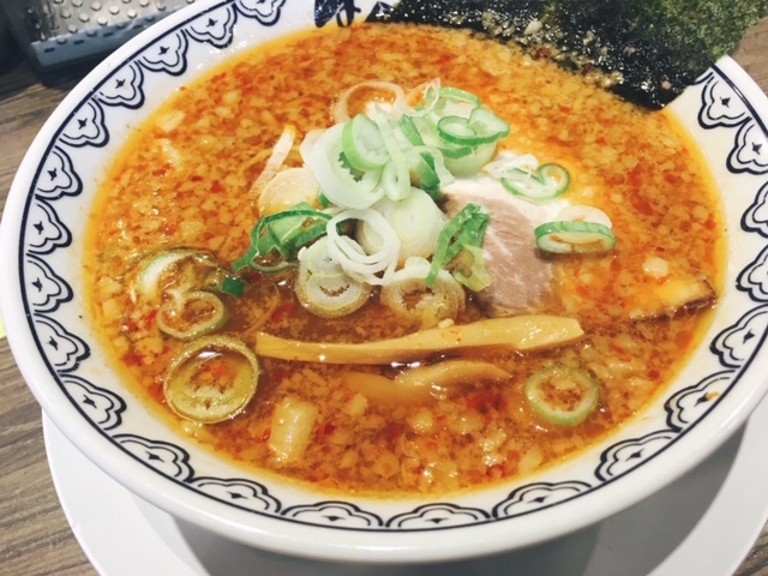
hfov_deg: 61.7
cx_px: 384
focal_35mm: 29
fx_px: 643
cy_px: 288
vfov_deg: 48.2
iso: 25
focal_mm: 4.15
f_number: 2.2
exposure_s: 1/30
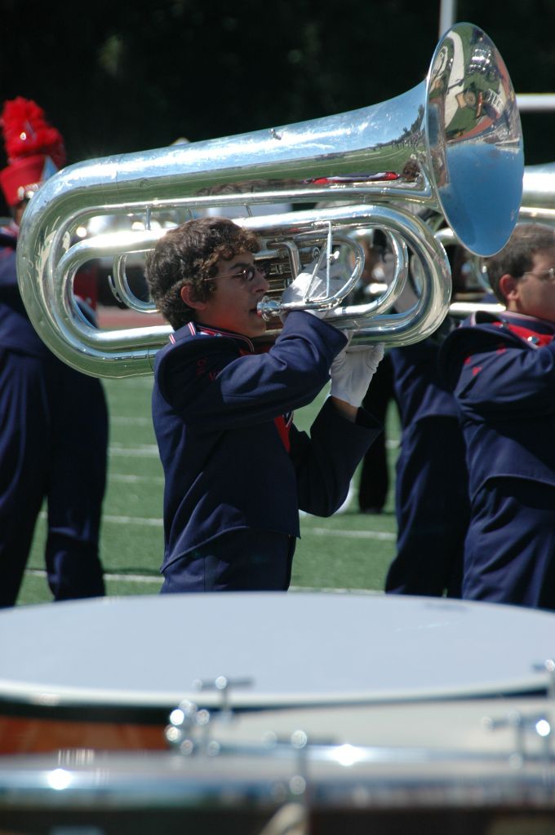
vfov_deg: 6.9
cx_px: 278
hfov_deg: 4.6
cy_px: 418
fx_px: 6956
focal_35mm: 300
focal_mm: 200
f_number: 7.1
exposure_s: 1/800
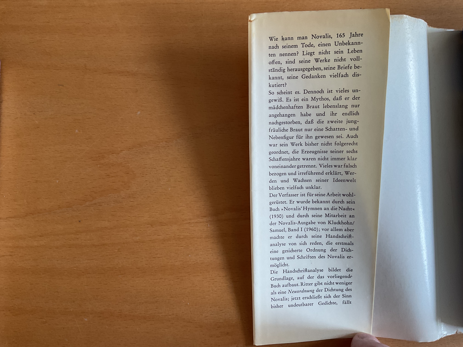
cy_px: 174
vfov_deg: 48.2
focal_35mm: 29
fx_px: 388
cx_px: 232
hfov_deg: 61.7
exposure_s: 1/60
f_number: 1.8
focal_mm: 3
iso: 100
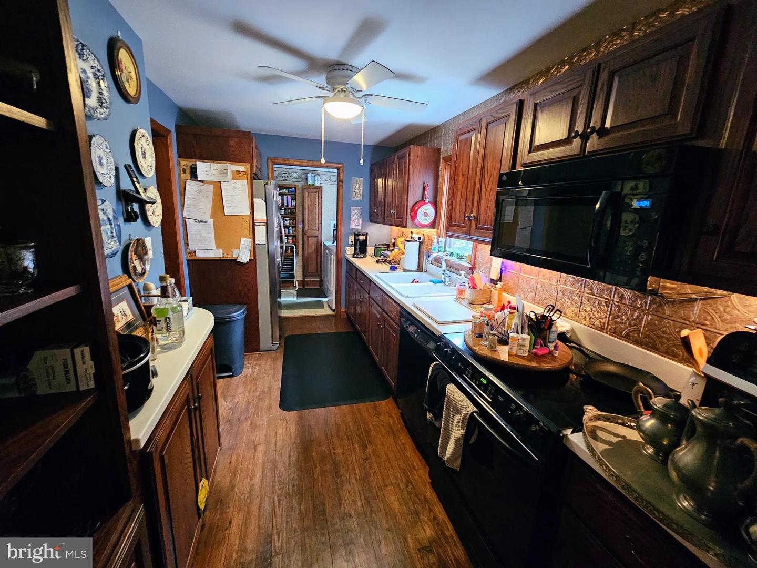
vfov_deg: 89.9
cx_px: 378
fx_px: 284
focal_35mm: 13
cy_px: 284
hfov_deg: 106.2
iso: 800
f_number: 2.2
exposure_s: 1/24
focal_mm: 2.2
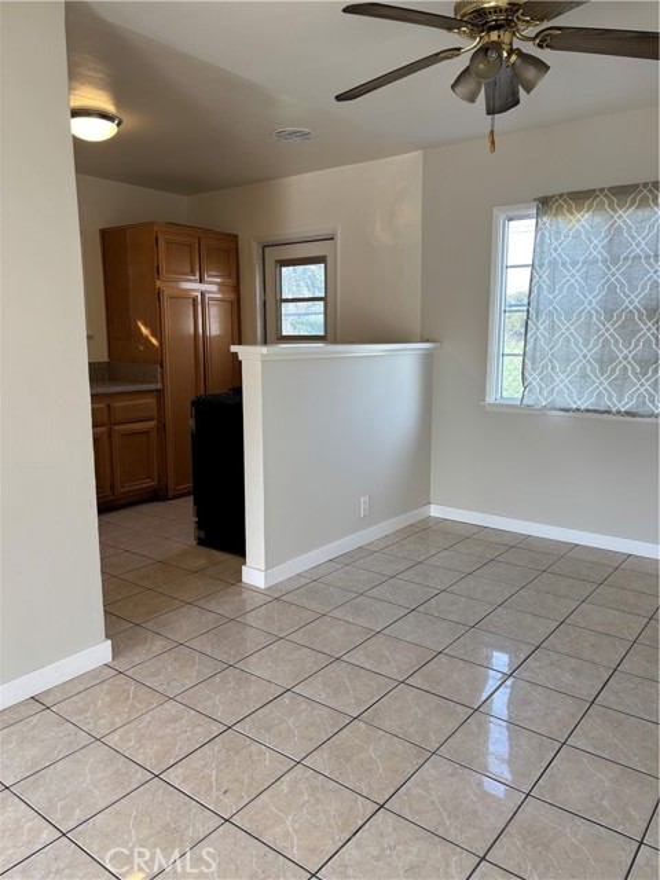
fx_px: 661
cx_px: 330
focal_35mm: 26
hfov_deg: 53.1
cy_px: 440
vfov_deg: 67.3
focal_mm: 5.96
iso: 50
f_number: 1.6
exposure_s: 1/120
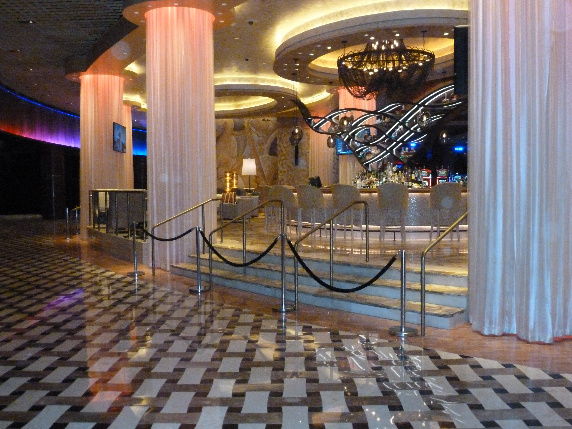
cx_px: 286
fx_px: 545
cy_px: 214
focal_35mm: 33
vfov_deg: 42.9
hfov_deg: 55.4
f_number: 3.6
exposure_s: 1/60
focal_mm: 5.9
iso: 1000
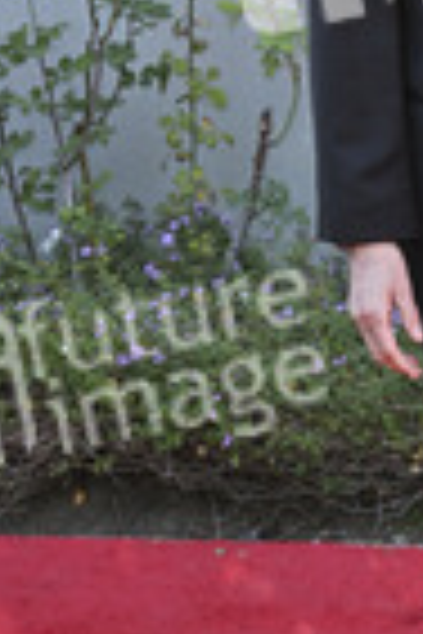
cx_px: 585
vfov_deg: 19.3
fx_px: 1850
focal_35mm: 105
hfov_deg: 12.5
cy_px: 153
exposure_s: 1/320
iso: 640
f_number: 5.6
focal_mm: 37
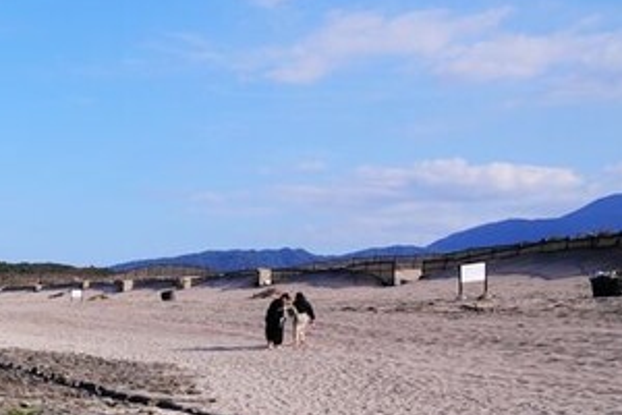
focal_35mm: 51
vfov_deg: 24.6
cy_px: 463
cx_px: -164
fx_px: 881
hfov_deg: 31.2
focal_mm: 18
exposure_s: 1/500
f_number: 8
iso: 160
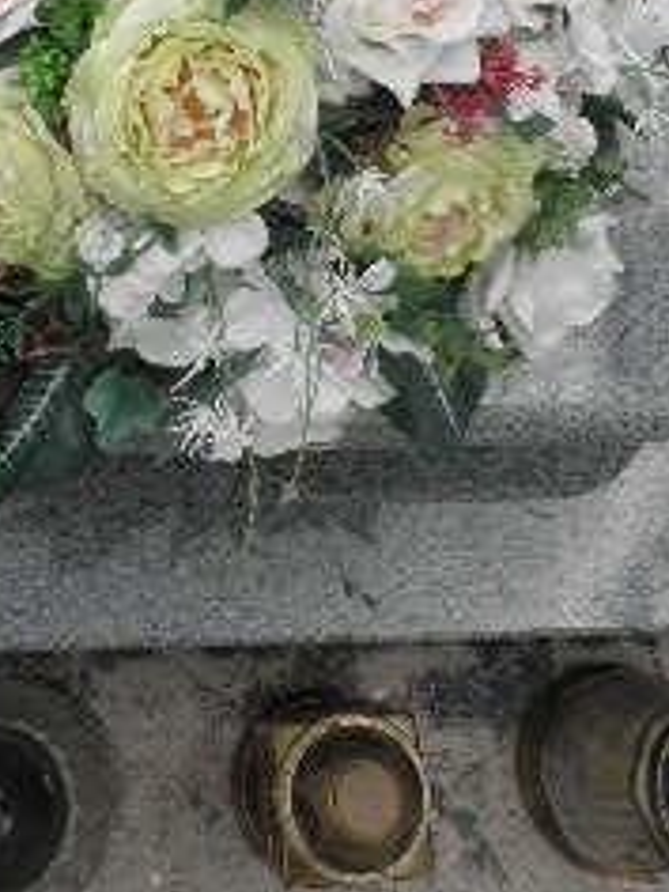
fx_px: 1675
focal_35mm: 65
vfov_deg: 27.2
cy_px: -102
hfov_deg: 22.5
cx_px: 200
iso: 64
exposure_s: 1/125
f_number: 8.3
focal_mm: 4.3
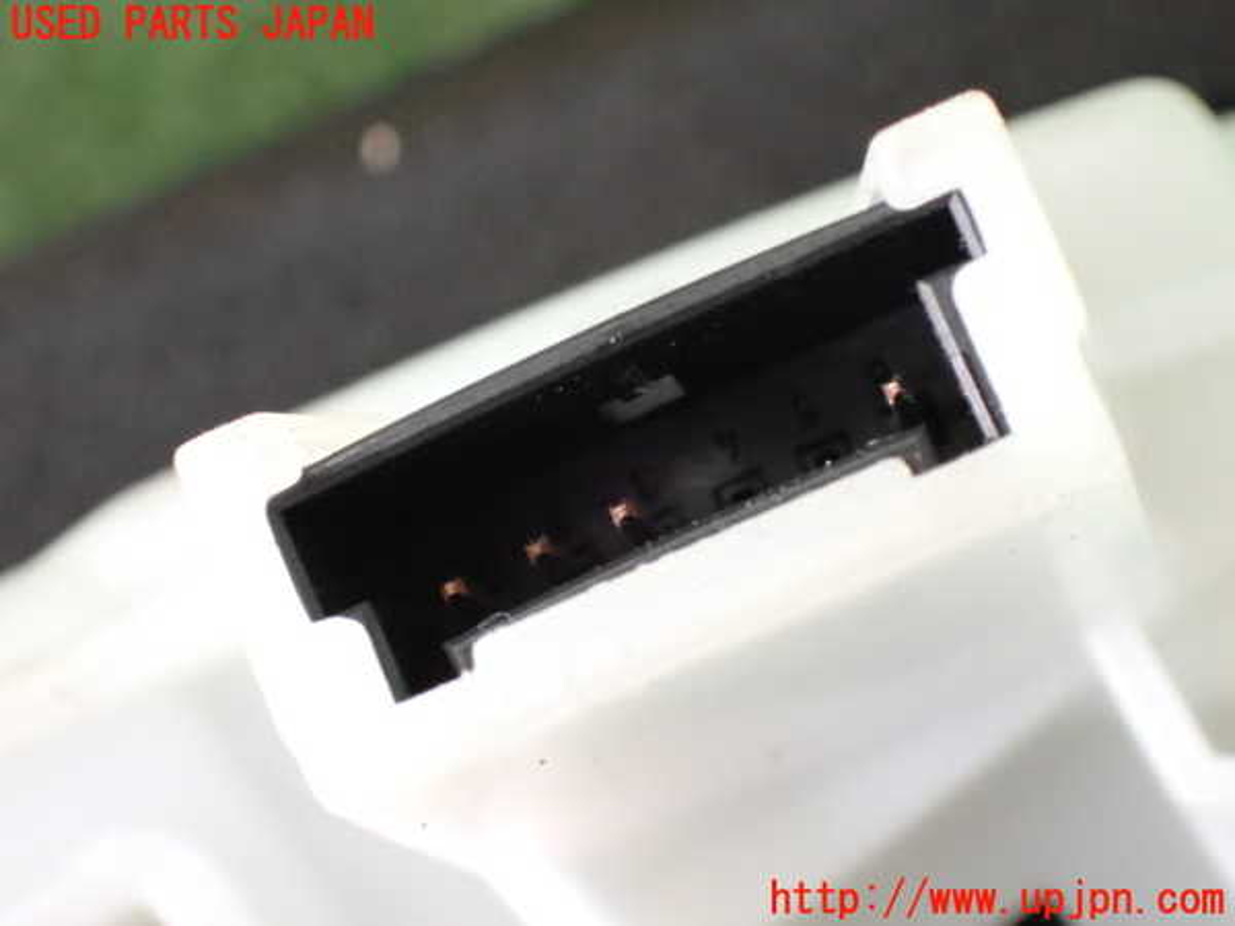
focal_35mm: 100
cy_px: 463
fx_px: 3568
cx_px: 618
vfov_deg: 14.8
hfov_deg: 19.6
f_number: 4.9
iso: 2000
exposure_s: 1/100
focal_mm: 18
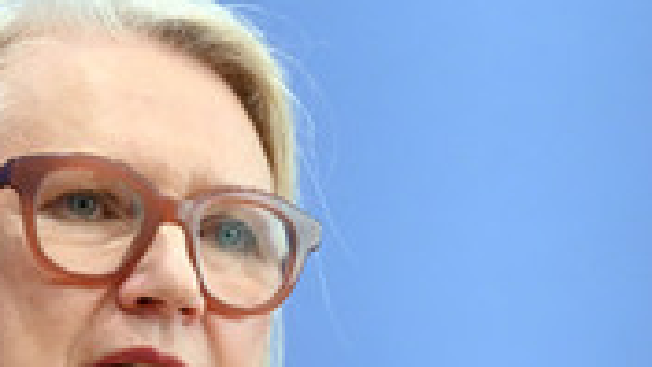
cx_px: 39
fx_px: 5394
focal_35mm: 312
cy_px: 423
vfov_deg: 3.9
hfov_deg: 6.9
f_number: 5.6
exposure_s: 1/500
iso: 3200
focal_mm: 116
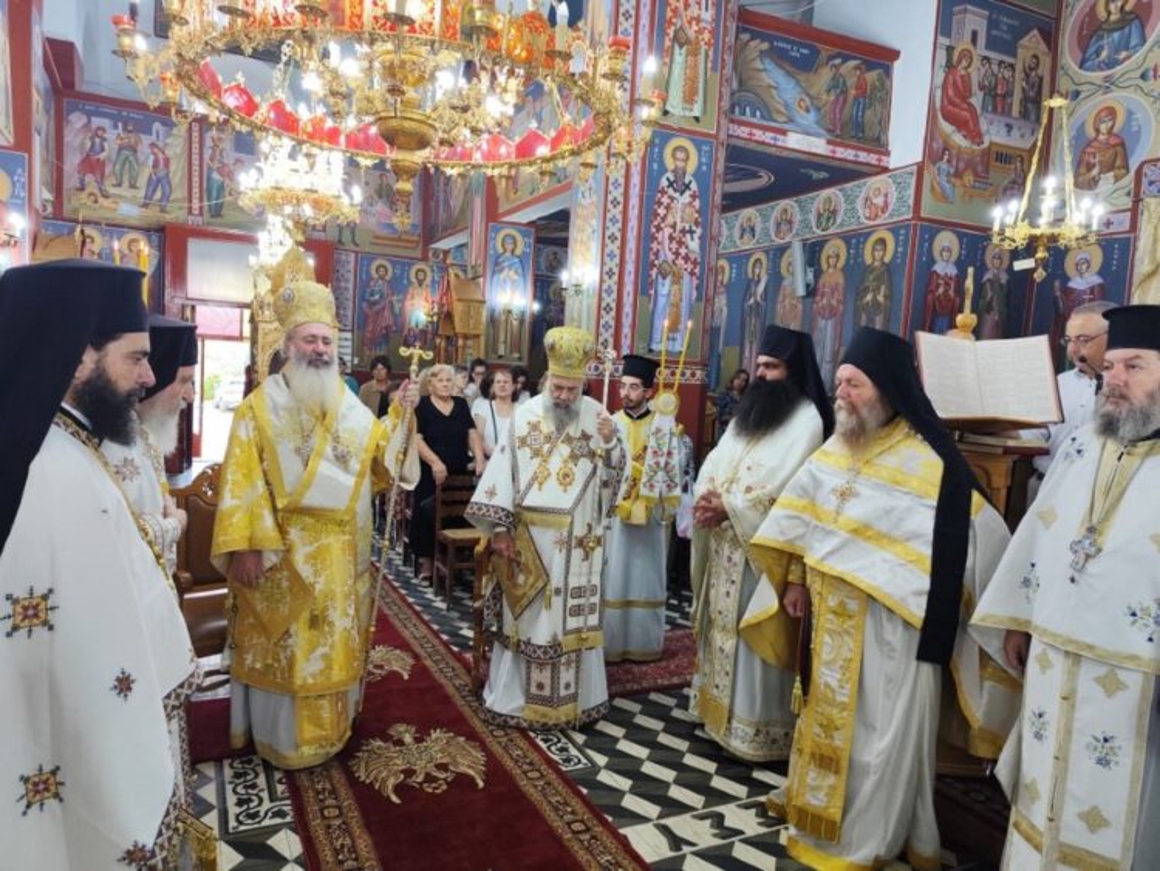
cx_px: 580
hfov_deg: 73.9
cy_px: 436
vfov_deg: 58.9
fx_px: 771
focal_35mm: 23
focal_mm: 6.14
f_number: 1.65
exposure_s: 1/50
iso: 400
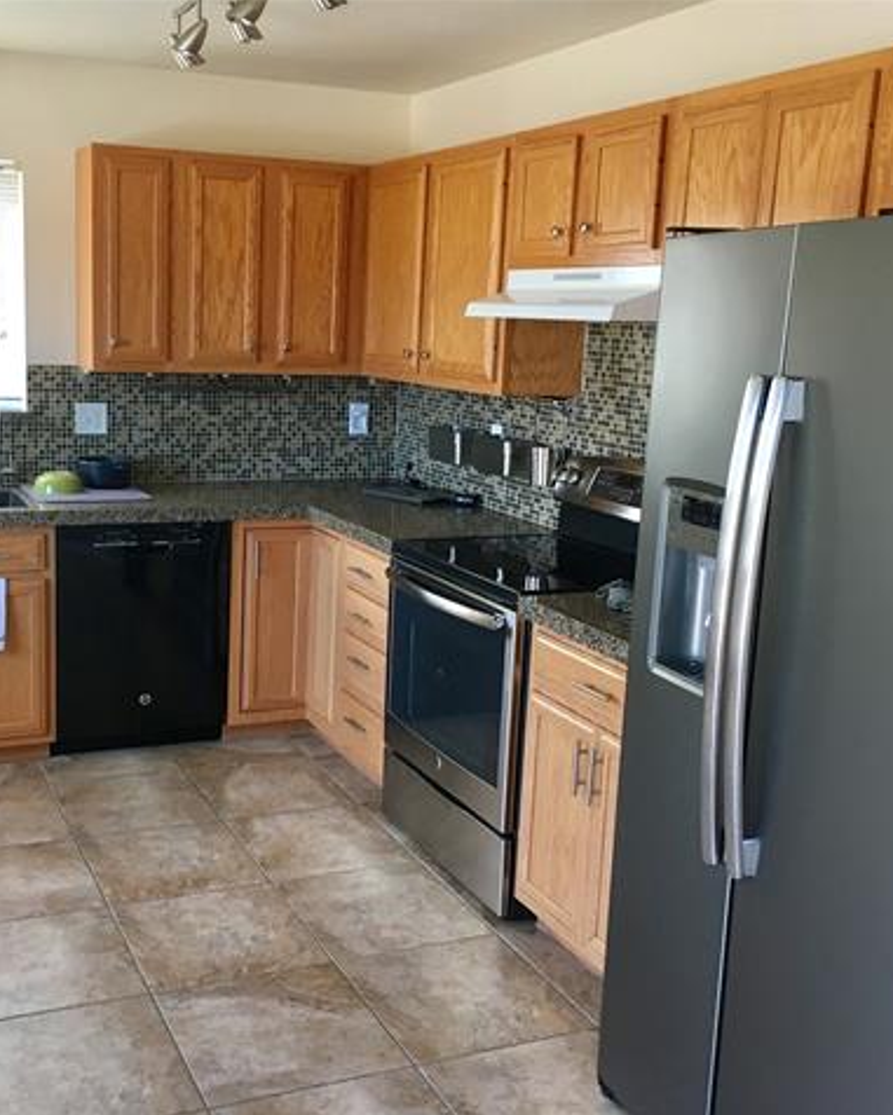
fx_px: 1255
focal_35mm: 38
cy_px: 559
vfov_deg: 47.9
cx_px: 328
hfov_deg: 38.9
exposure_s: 1/30
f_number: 2.2
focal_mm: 4.15
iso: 32
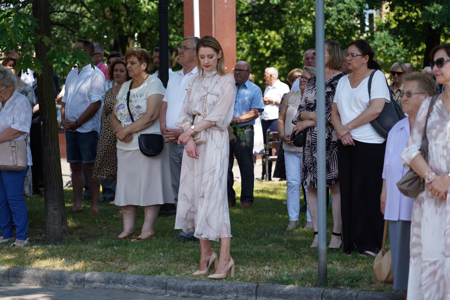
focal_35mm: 105
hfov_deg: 19.5
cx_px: 225
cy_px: 150
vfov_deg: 13.0
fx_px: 1313
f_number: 4
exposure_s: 1/320
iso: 100
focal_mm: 105
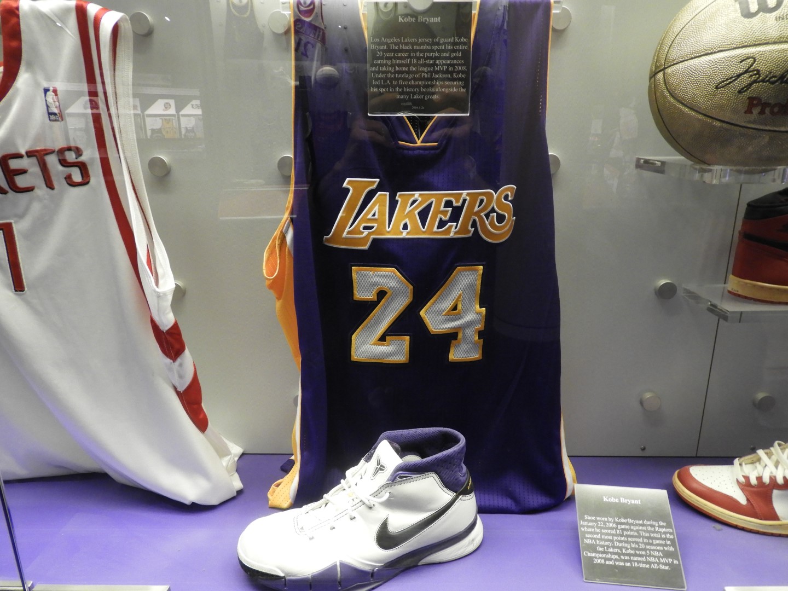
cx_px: 394
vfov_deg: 56.8
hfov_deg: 71.6
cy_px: 296
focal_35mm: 24
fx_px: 546
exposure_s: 1/8
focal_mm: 4.3
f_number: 3.3
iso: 450
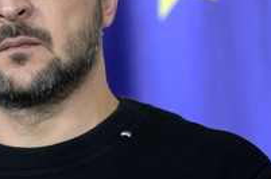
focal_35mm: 607
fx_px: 4559
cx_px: -10
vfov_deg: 2.3
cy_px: 24
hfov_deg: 3.4
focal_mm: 270
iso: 5000
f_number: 5.6
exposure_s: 1/400
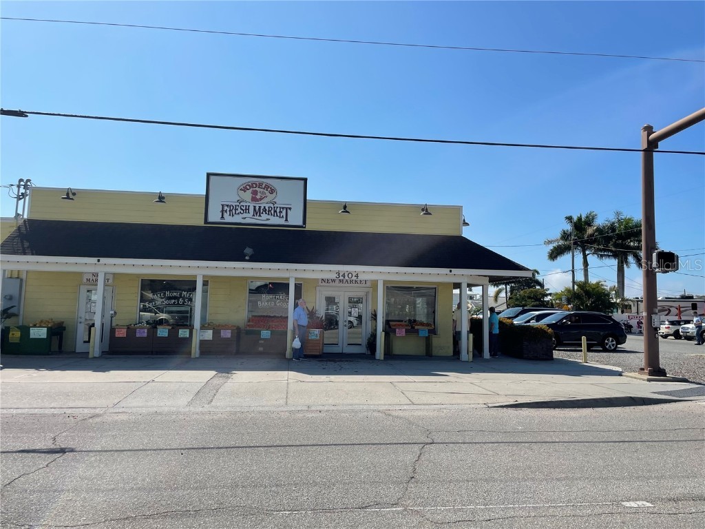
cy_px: 264
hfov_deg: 67.3
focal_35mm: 26
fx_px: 530
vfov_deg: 53.1
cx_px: 352
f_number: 1.6
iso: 32
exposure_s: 1/6135
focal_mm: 4.2
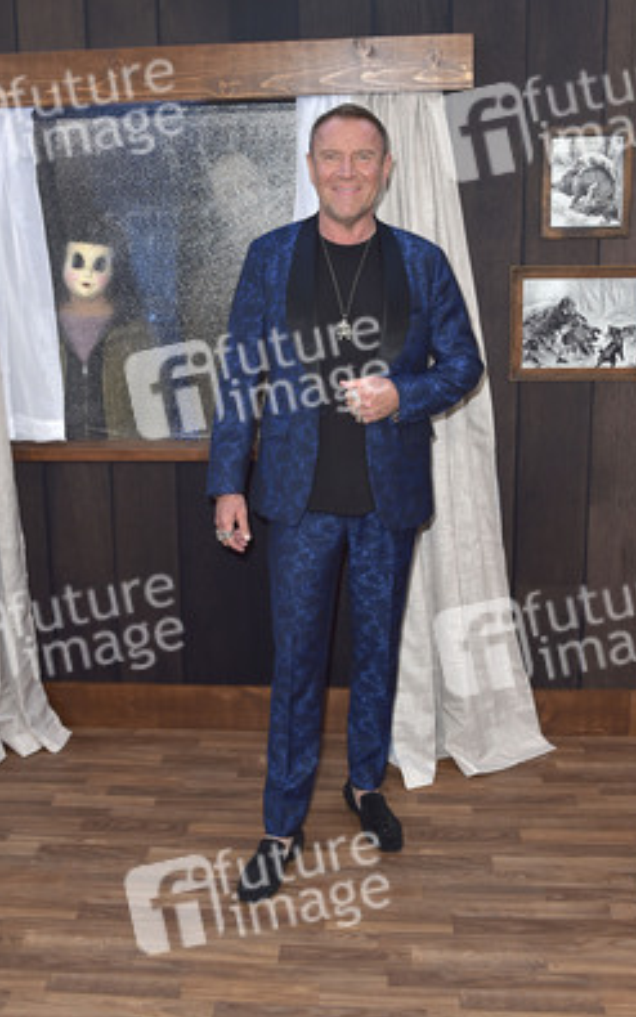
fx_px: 915
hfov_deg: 38.3
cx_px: 333
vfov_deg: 58.1
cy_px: 507
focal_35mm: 33
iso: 400
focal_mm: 32
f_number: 6.3
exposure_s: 1/250
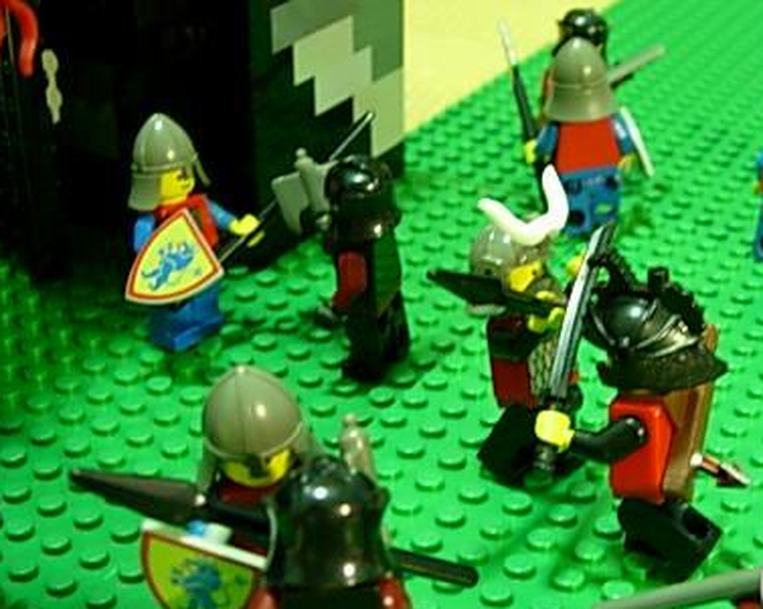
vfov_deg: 24.2
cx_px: 559
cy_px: 324
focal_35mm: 63
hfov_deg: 29.6
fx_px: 1422
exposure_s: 1/2.3
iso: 200
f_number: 2.8
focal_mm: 7.8
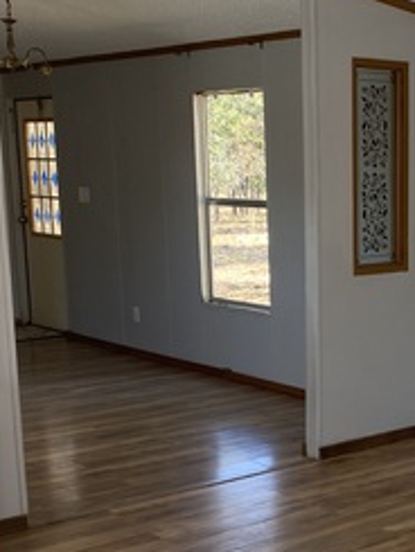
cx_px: 413
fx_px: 1086
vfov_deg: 28.3
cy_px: 376
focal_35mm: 68
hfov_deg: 20.9
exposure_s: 1/122
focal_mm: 4.25
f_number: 1.8
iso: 40
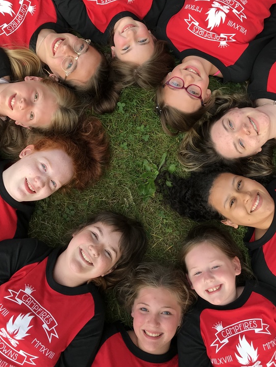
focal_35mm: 37
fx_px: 393
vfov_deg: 49.8
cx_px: 138
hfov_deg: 38.7
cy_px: 147
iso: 20
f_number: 1.8
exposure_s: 1/236
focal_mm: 3.99
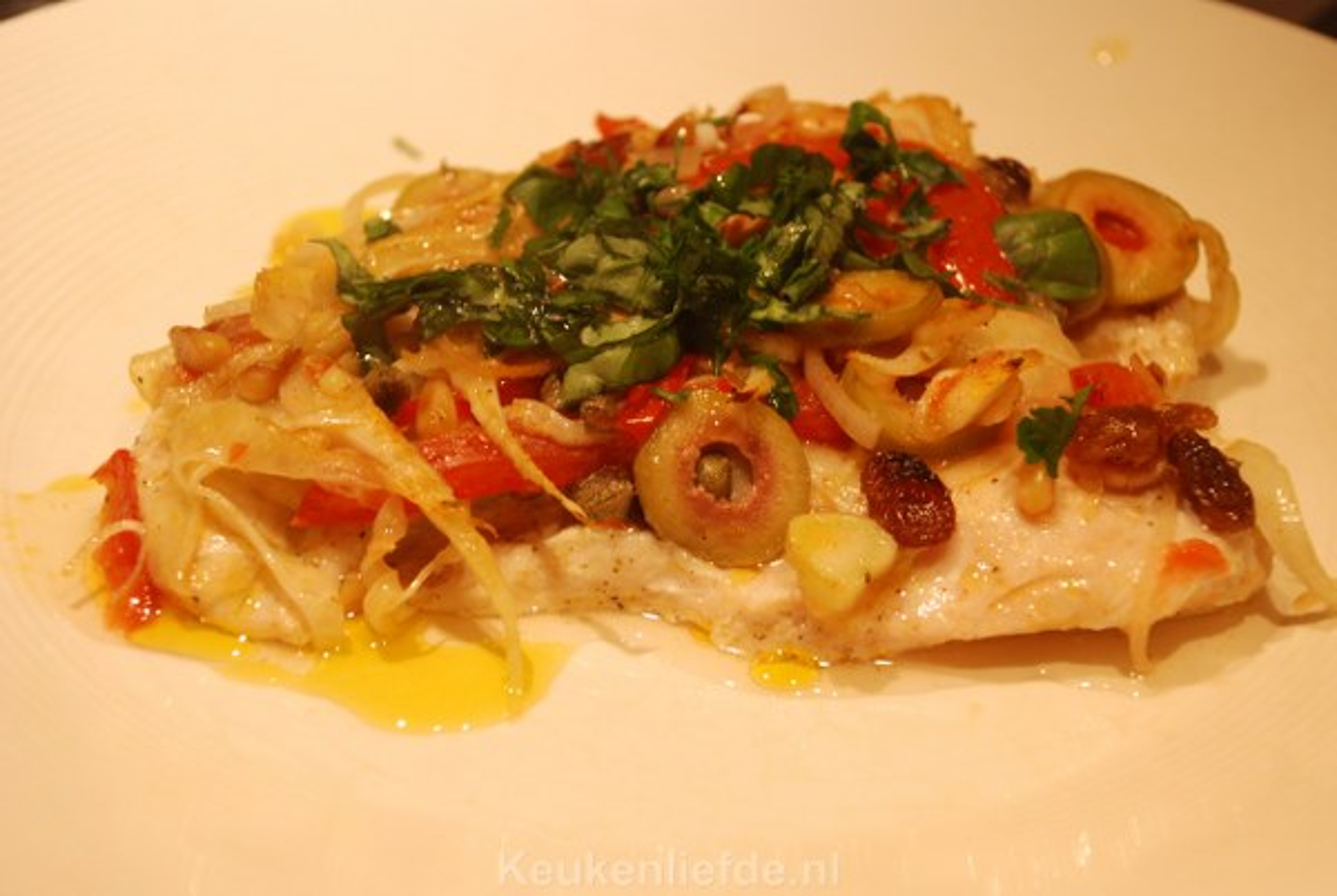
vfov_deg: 15.8
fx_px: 3236
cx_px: 668
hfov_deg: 23.3
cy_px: 448
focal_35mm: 87
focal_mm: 58
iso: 400
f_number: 5.3
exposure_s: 1/20
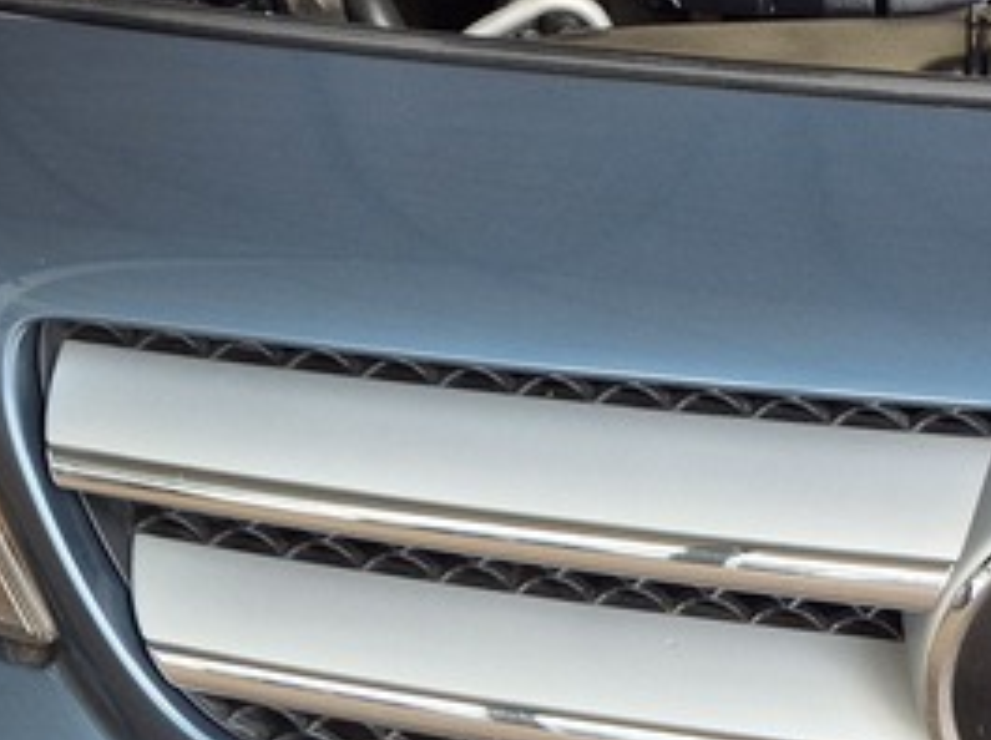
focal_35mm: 89
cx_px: 1077
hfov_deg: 21.0
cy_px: -82
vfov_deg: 16.1
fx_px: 2544
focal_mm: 5.4
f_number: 1.8
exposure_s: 1/180
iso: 64
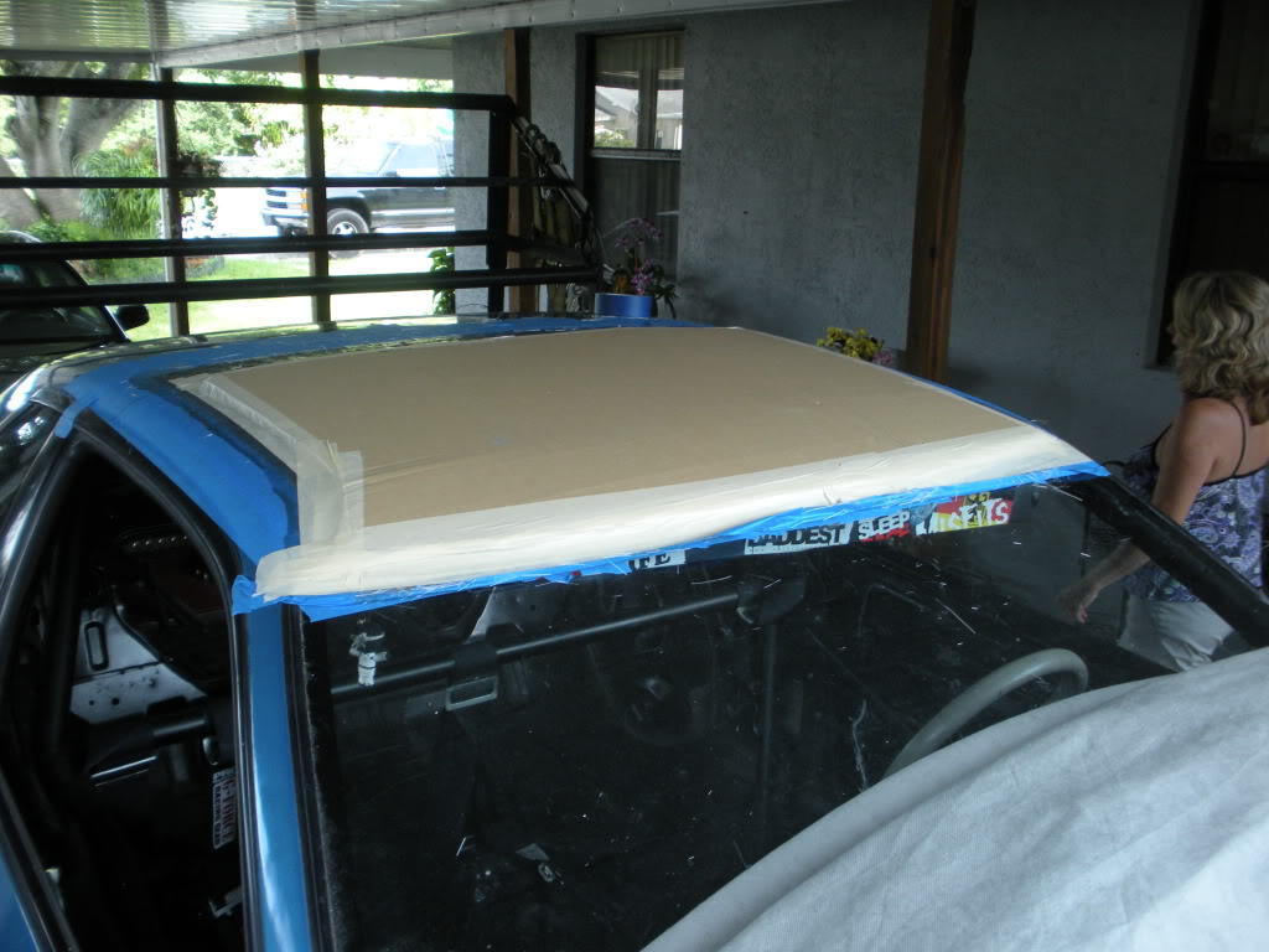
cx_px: 634
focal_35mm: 36
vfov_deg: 39.7
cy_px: 476
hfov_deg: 51.4
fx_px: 1320
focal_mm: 6.3
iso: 131
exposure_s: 1/62
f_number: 3.5
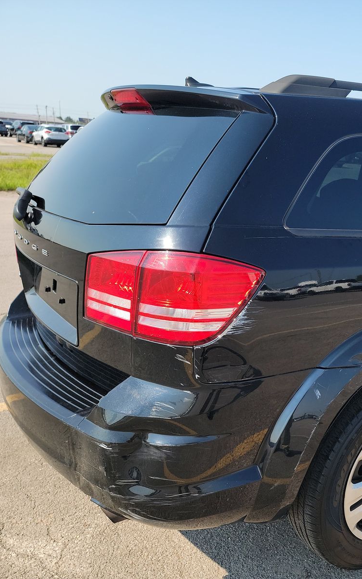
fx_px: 537
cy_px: 289
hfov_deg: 33.7
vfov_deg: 56.7
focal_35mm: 34
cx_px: 370
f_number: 1.8
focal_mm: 6.7
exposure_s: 1/418
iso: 50
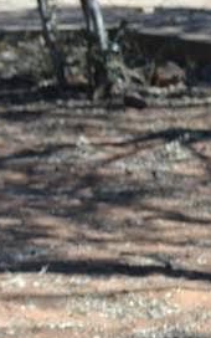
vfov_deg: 8.6
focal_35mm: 243
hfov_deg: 5.1
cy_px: 254
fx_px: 2236
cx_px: -421
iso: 250
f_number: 5.6
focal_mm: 36
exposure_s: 1/125
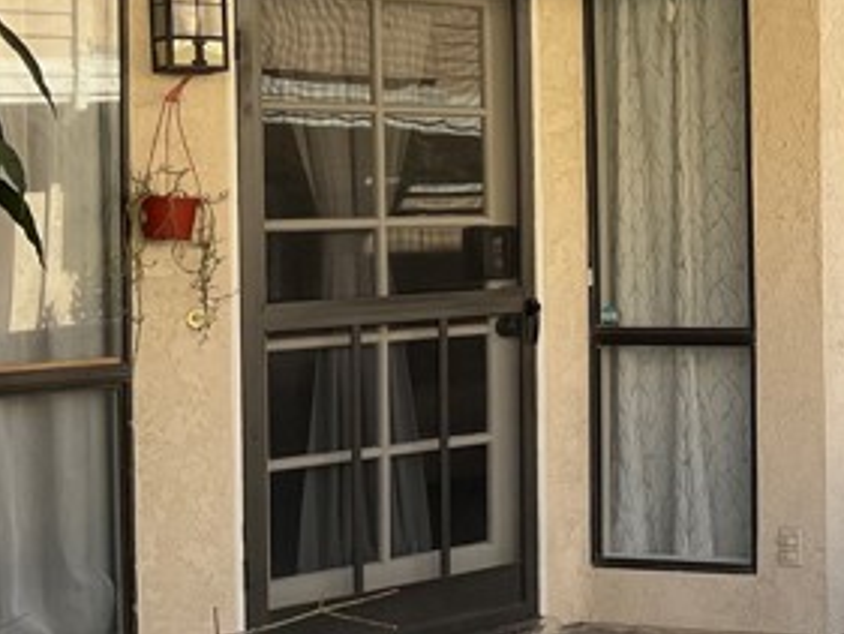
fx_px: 1610
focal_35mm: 66
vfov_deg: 22.2
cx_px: 907
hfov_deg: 27.2
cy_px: 204
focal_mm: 3
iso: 16
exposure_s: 1/287
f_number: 1.8
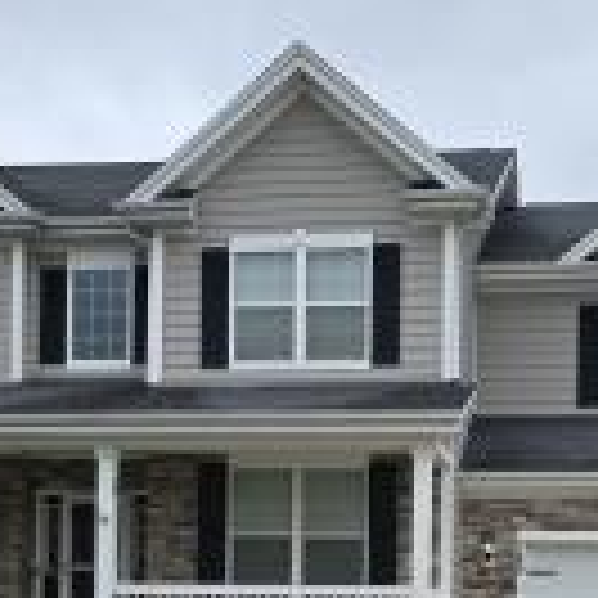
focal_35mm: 61
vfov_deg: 26.8
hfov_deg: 27.9
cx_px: 418
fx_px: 1192
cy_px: 580
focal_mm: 6.3
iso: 12
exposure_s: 1/585
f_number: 1.7
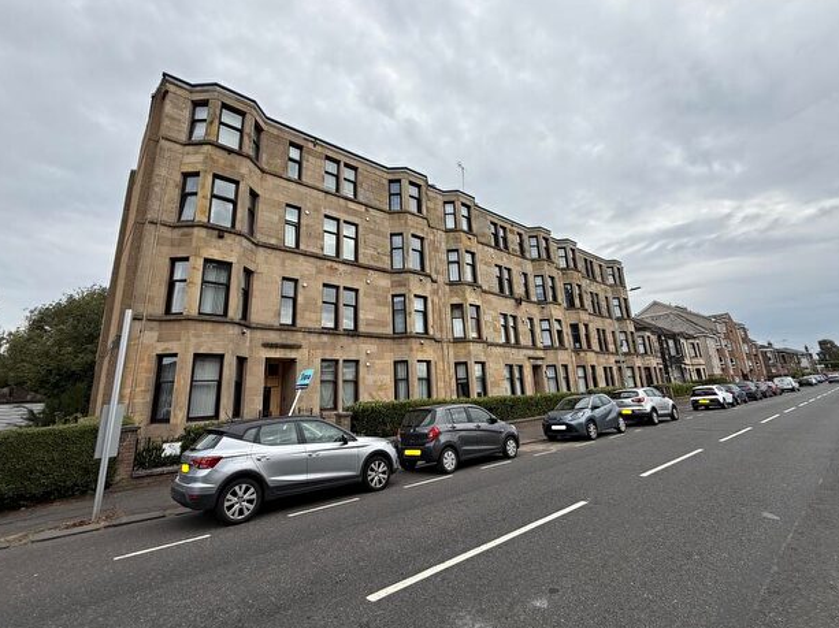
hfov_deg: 94.5
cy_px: 285
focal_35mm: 16
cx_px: 419
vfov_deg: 77.9
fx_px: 388
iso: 50
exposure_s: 1/1068
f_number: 2.2
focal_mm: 2.22
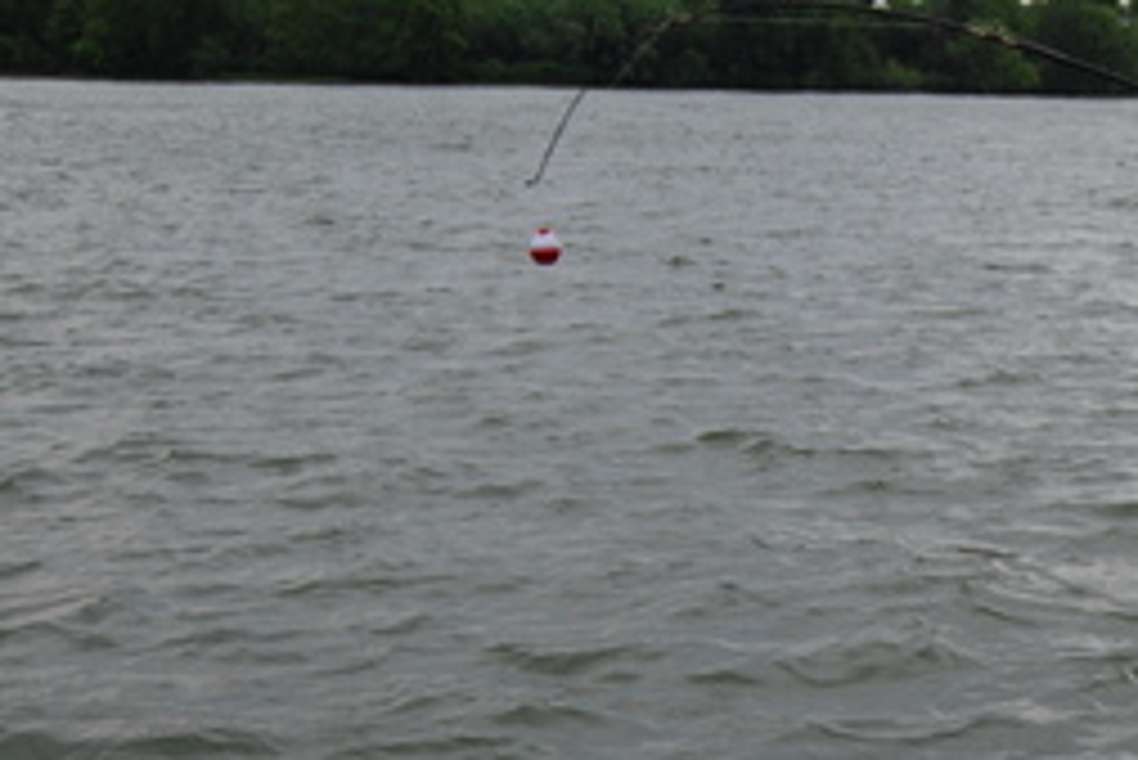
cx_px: 1219
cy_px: 733
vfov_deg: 15.4
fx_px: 2760
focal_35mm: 87
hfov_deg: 22.1
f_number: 5.6
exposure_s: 1/125
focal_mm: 23
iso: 200
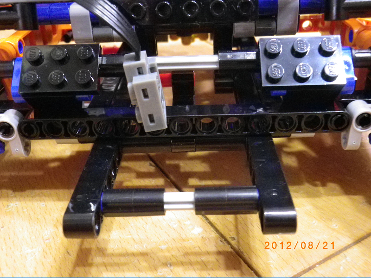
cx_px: 186
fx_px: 439
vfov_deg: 35.1
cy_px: 139
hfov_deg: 45.8
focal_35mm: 41
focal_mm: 7.3
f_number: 3.9
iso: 800
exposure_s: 1/4
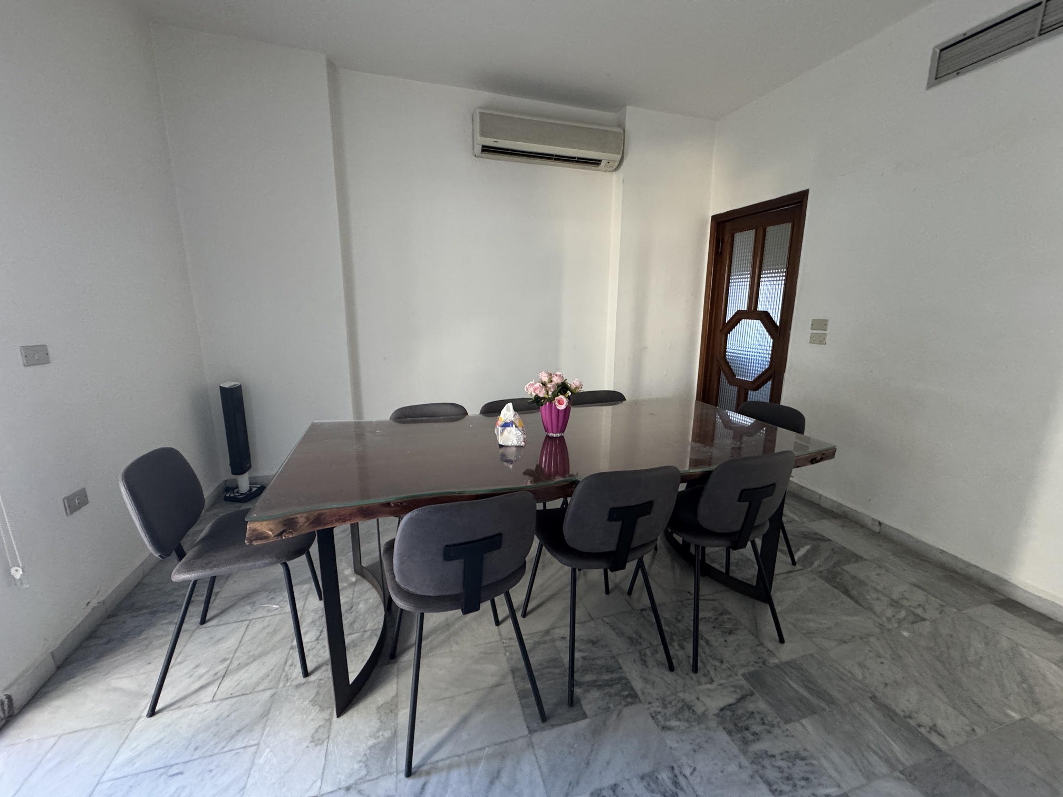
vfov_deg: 85.7
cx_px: 532
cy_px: 398
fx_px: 430
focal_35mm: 14
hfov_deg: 102.1
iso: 640
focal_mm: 2.22
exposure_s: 1/50
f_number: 2.2
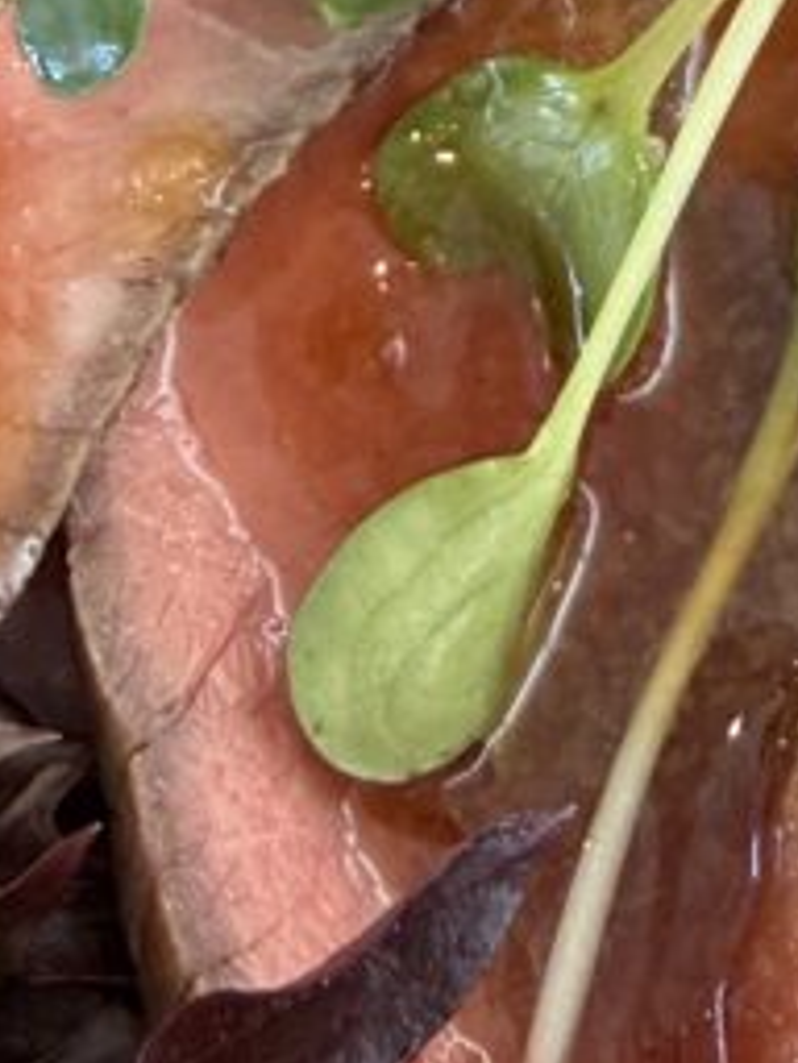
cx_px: 428
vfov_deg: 19.7
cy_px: -54
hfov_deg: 15.4
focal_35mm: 96
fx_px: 2951
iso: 125
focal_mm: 2.22
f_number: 2.2
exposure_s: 1/99
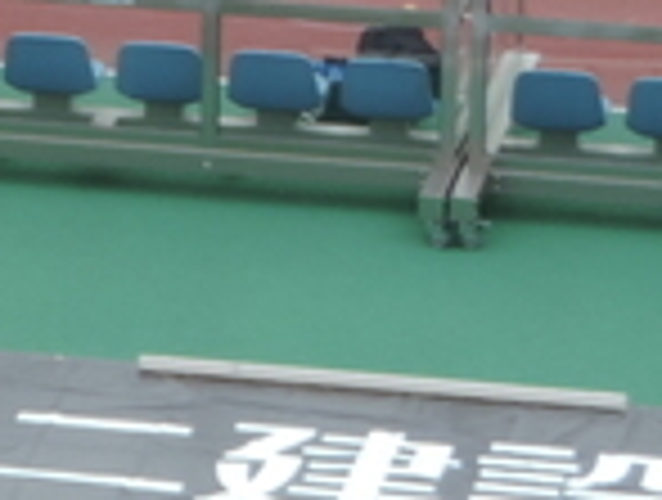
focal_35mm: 380
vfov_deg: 3.9
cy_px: -14
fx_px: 7285
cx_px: -734
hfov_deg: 5.1
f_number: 3.9
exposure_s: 1/250
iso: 80
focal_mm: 12.4
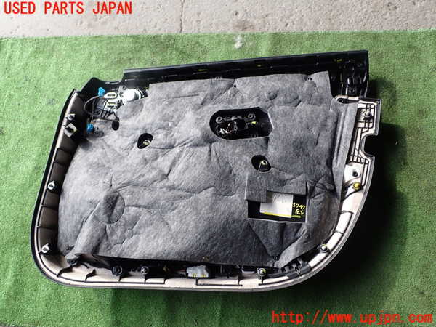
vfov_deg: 46.8
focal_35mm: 30
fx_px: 378
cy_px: 164
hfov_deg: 60.0
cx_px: 218
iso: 100
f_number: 3.2
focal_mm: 5.4
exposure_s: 1/100
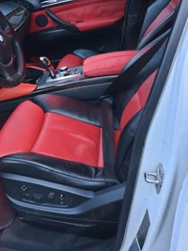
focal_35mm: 39
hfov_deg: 36.1
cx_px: 50
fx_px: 283
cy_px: 97
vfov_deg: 47.5
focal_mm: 4.32
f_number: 1.7
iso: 800
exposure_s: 1/10
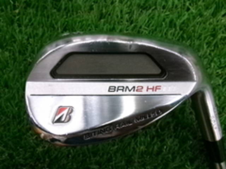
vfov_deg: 49.7
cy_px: 84
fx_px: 183
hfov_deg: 63.4
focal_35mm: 28
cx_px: 113
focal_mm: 5.1
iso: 800
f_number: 3.9
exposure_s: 1/80
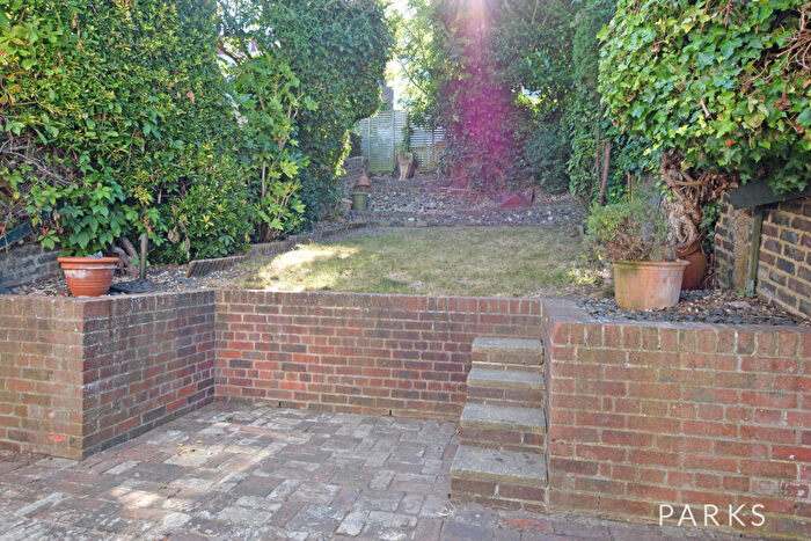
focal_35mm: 21
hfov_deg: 81.2
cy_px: 270
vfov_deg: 59.5
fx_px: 473
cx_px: 406
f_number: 9
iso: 640
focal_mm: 14
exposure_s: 1/100
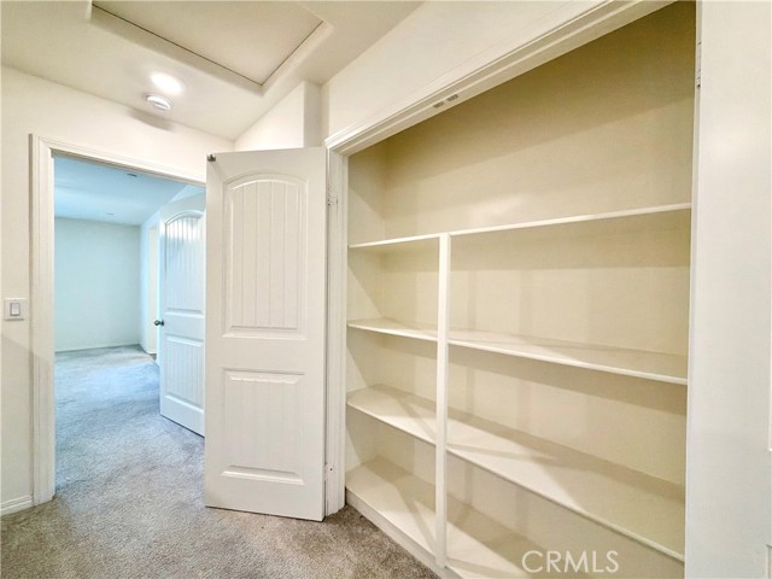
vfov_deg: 85.7
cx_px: 386
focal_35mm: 14
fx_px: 312
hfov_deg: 102.1
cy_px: 290
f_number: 2.2
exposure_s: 1/120
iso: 320
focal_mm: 2.22
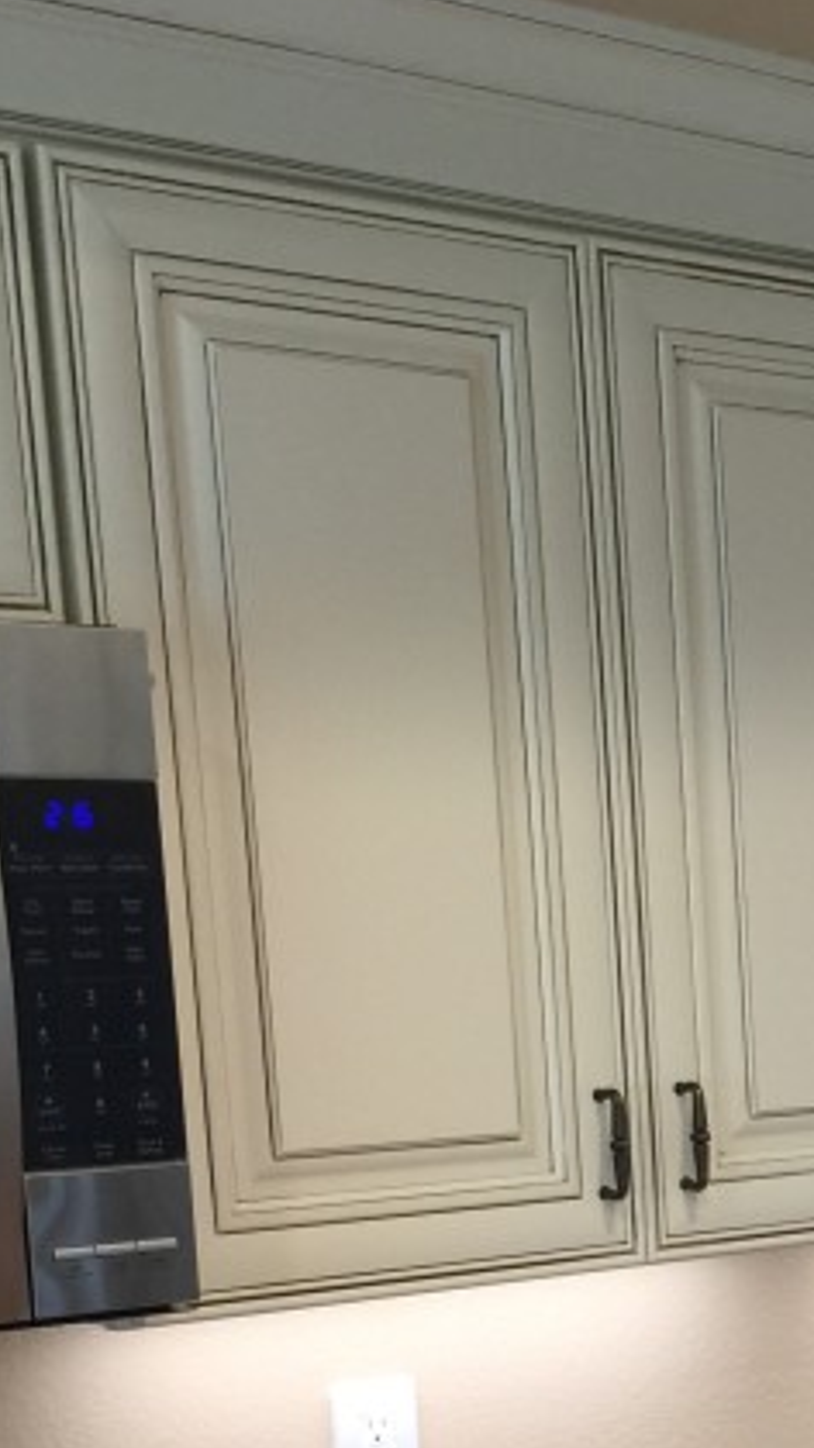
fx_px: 2957
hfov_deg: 14.7
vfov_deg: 26.1
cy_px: 1455
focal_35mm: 77
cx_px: 1169
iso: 32
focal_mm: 4.15
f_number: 2.2
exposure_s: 1/40
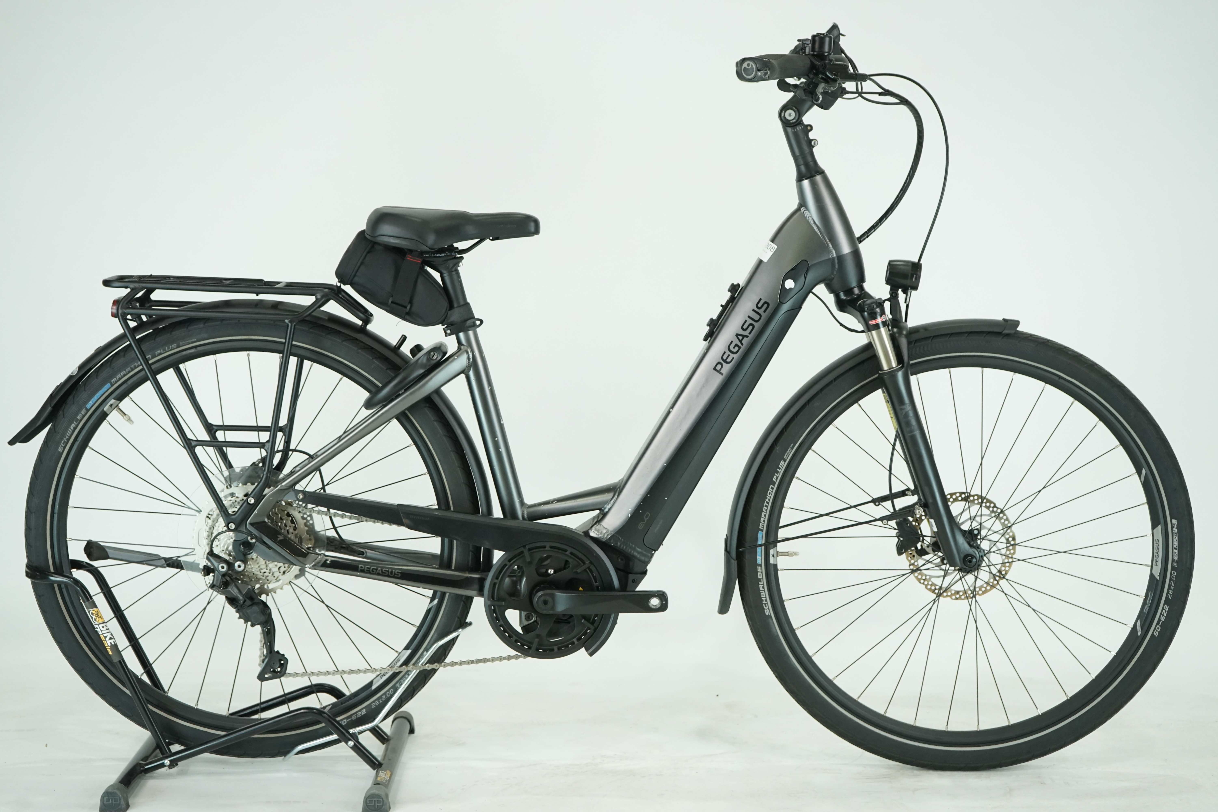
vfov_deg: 25.5
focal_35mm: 53
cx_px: 609
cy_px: 406
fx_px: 1793
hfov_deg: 37.5
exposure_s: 1/200
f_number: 5.6
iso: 1600
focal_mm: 53
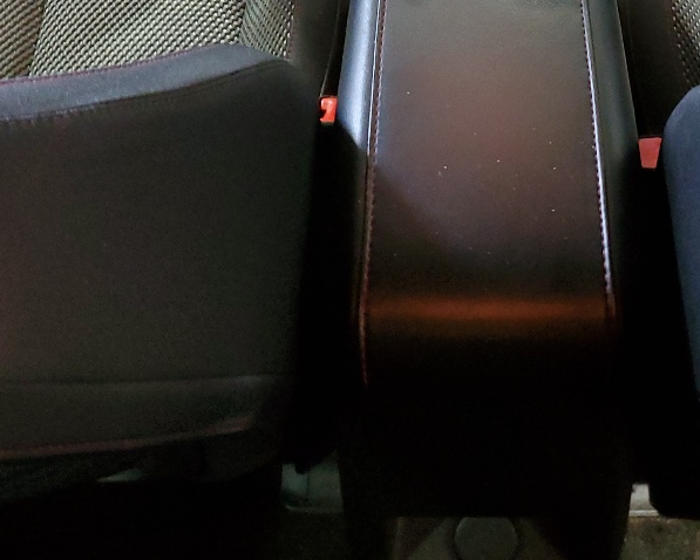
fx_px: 1409
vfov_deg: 20.9
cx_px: 448
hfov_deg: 27.8
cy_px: -118
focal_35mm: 68
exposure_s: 1/17
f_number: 1.5
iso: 288
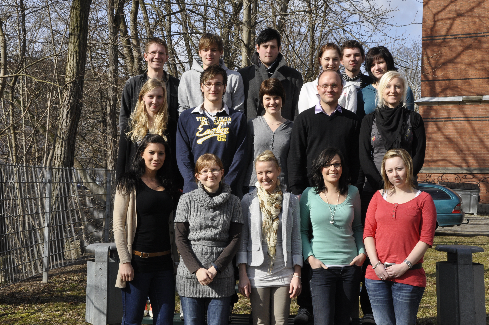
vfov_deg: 23.7
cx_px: 244
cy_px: 162
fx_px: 773
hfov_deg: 35.1
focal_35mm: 57
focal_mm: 38
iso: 400
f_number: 18
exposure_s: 1/200
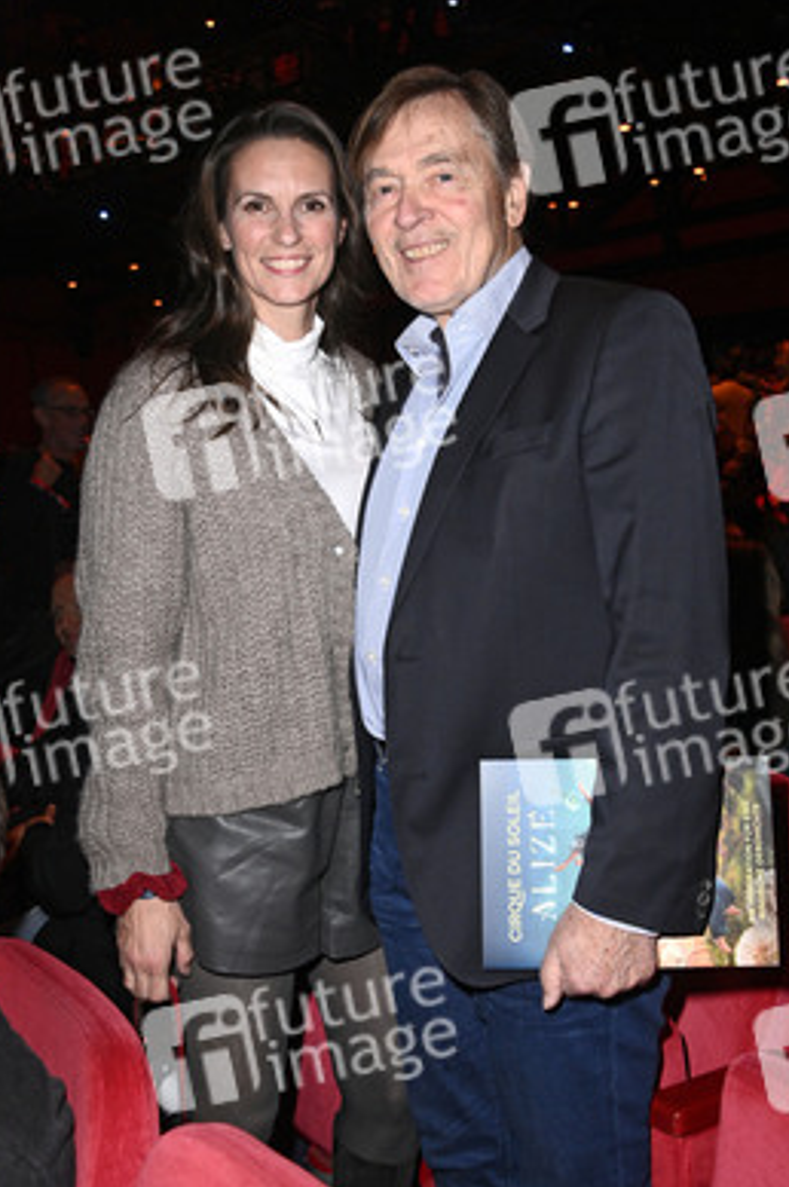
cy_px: 581
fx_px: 1087
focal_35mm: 33
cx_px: 388
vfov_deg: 57.3
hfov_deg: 39.9
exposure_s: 1/100
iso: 5000
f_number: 5.6
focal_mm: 32
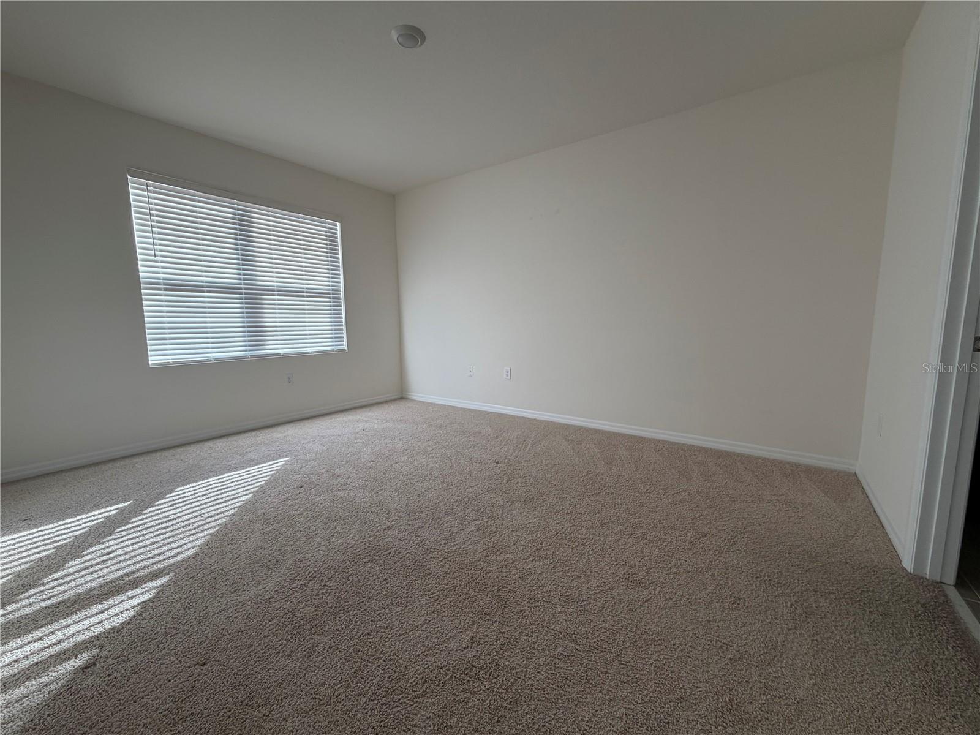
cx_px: 490
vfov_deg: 85.7
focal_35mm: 14
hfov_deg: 102.1
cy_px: 368
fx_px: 396
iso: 80
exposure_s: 1/120
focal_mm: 2.22
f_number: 2.2
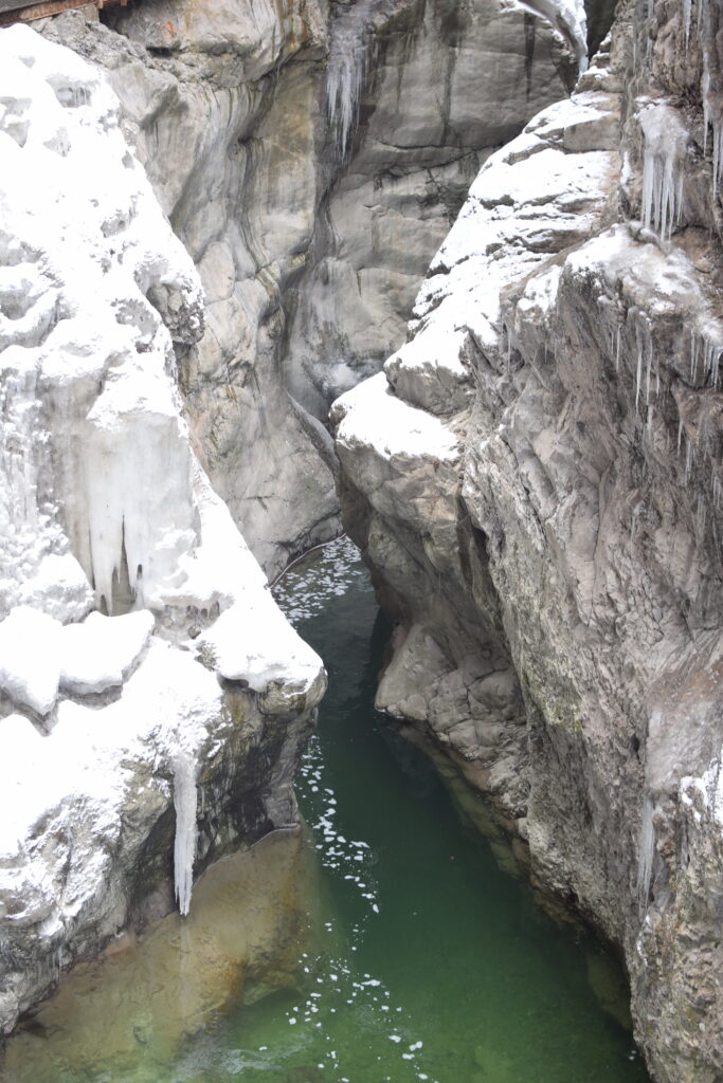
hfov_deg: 25.8
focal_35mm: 52
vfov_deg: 37.8
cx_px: 362
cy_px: 542
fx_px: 1581
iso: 200
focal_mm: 35
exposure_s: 1/50
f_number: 3.5
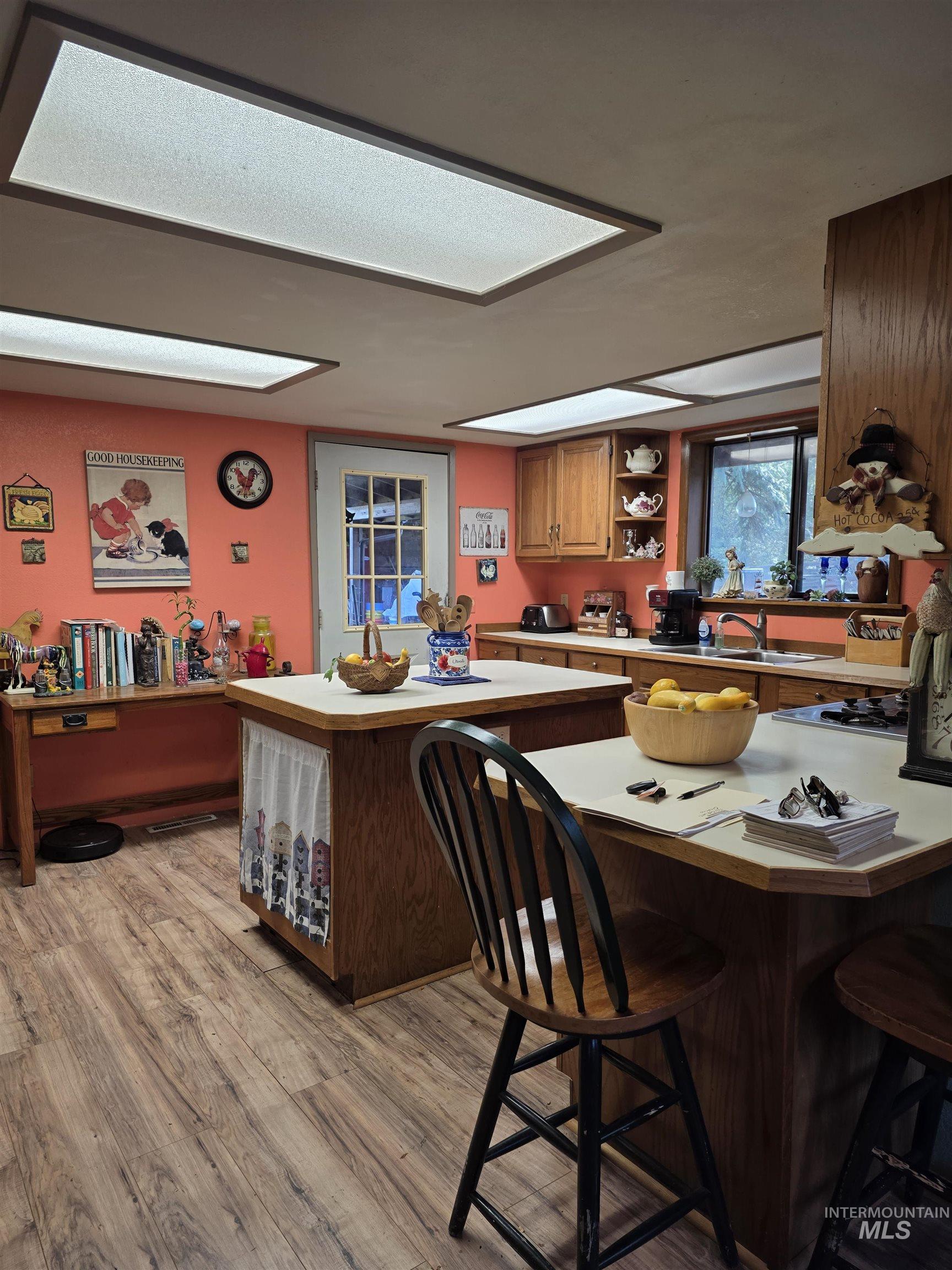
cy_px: 635
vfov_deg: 73.9
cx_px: 476
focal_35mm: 23
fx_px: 843
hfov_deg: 58.9
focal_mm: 6.3
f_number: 1.7
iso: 100
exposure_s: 1/120
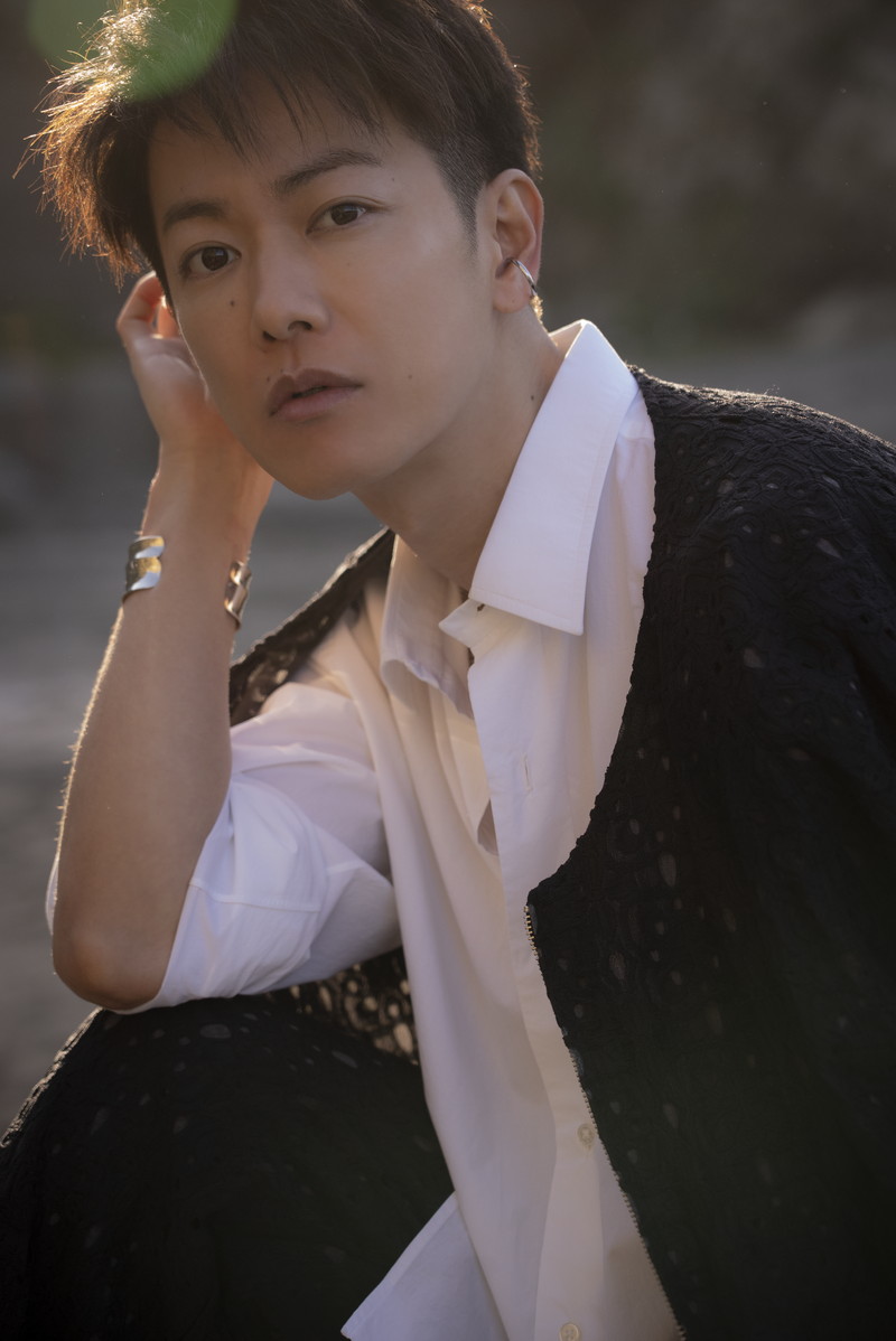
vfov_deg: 19.4
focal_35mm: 105
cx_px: 448
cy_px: 670
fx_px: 3915
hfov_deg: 13.1
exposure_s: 1/1250
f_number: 4.5
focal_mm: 105
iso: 1600
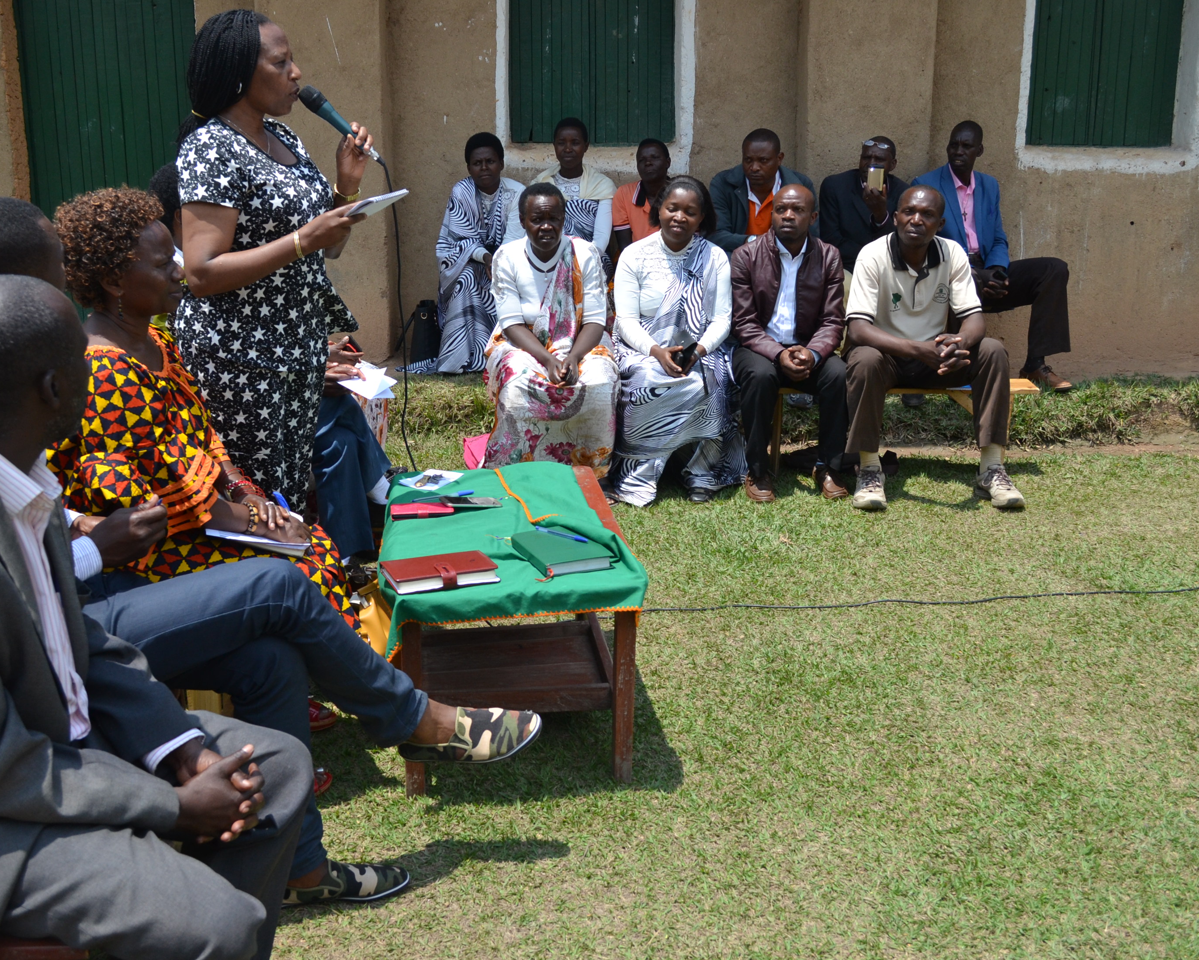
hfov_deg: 46.8
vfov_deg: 38.2
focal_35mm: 39
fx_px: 1384
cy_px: 462
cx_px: 590
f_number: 5.6
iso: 400
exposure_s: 1/1600
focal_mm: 22
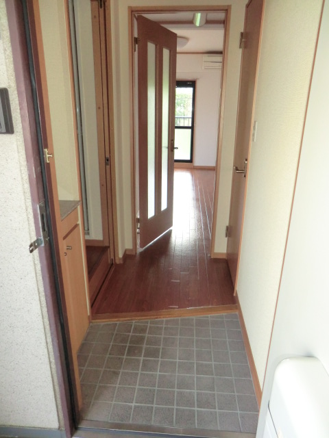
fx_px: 304
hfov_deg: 56.8
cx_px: 164
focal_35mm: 24
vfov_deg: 71.6
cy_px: 219
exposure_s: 1/60
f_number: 3.2
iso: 400
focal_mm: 4.3
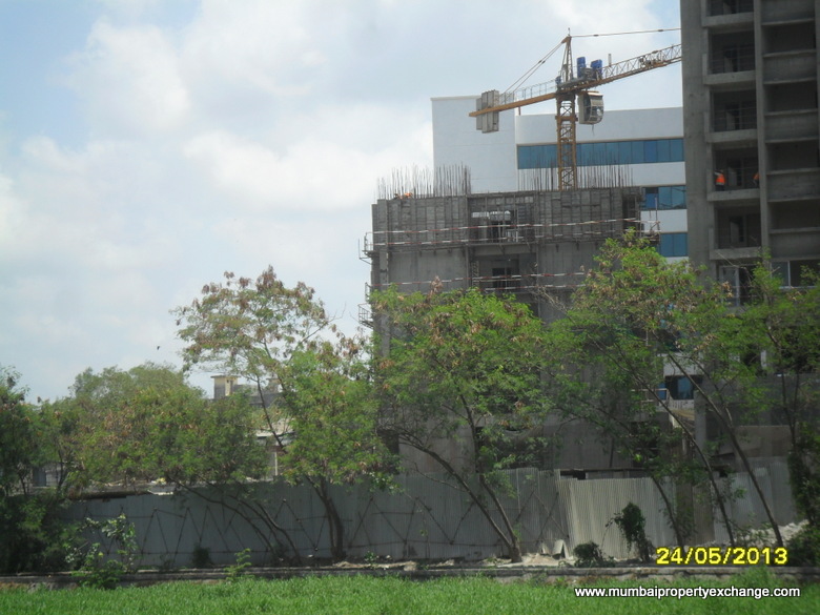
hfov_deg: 18.2
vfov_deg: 13.7
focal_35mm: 108
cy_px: 308
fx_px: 2558
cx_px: 410
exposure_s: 1/500
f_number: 5
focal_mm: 19.6
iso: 100
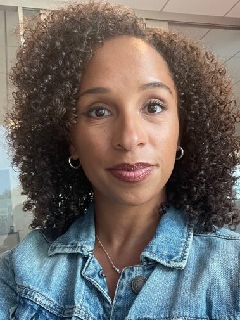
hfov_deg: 37.6
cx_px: 143
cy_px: 169
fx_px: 351
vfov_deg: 48.9
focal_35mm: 38
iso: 250
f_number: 2.2
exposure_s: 1/60
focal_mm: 2.71
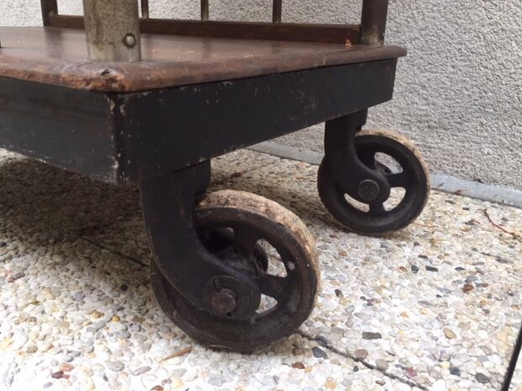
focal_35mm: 30
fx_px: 452
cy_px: 193
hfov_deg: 60.0
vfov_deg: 46.8
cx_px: 256
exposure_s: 1/50
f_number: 2.2
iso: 32
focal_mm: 4.15
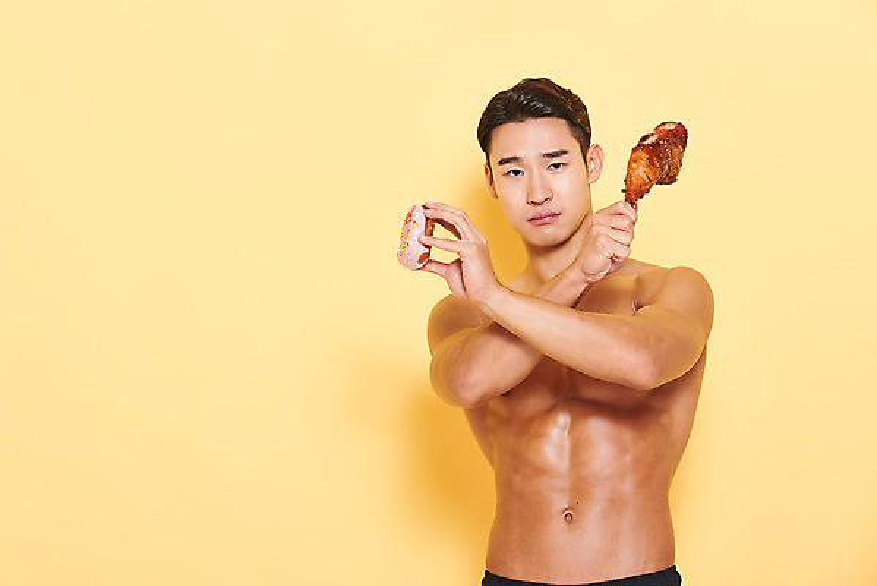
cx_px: 438
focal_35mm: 170
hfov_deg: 12.1
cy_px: 293
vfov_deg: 8.1
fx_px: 4143
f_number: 11
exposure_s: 1/125
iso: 100
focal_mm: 170
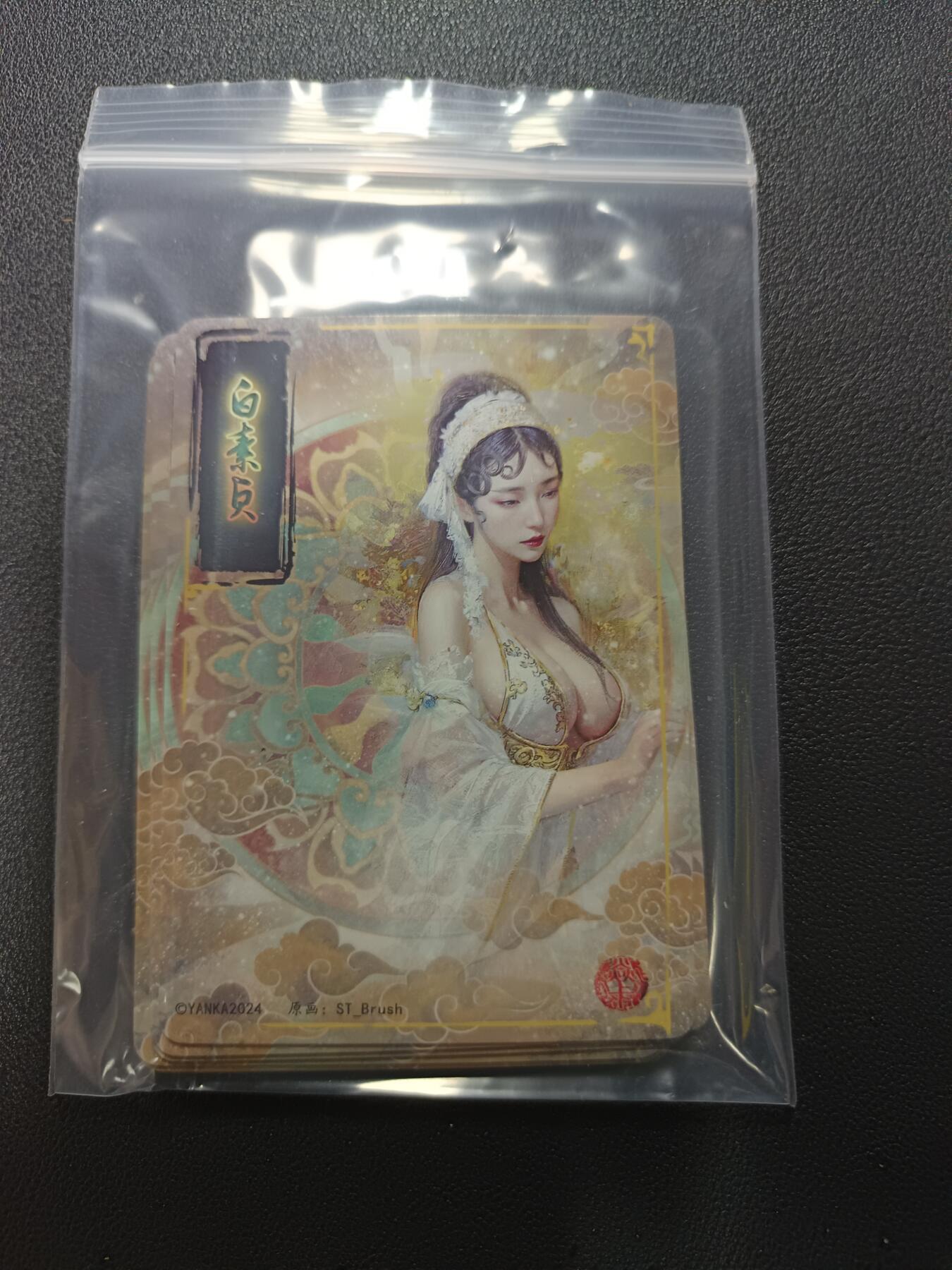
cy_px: 635
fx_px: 880
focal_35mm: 24
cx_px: 476
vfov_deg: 71.6
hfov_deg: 56.8
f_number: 1.7
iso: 942
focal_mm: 5.31
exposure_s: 1/50
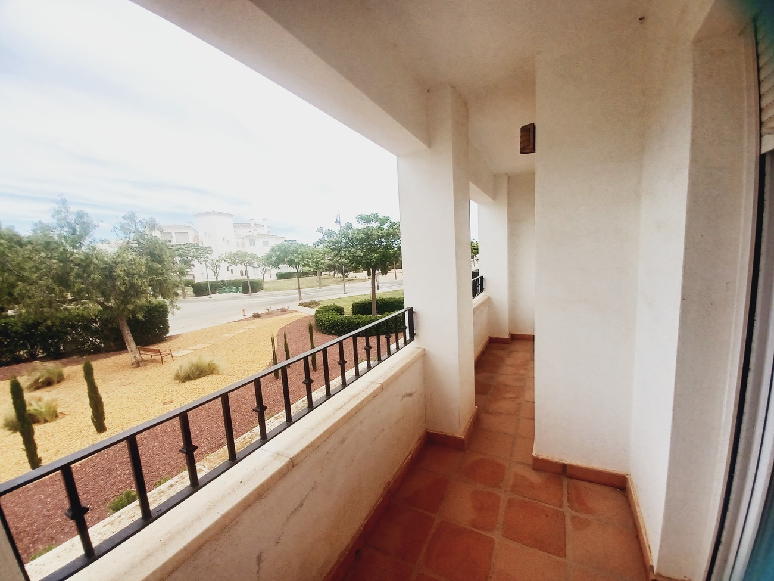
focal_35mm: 13
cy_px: 290
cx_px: 387
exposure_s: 1/1147
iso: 40
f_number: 2.2
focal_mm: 1.42
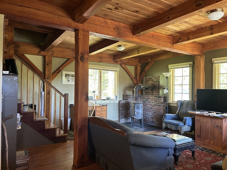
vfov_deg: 53.1
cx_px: 114
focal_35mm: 26
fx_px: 170
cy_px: 85
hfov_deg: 67.3
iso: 400
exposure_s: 1/60
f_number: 1.5
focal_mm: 5.7
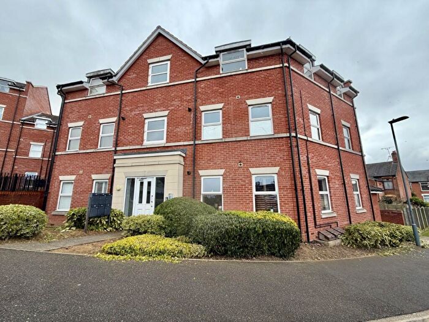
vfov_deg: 85.7
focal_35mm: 14
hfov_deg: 102.1
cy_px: 161
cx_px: 214
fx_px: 174
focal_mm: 2.22
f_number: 2.2
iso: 50
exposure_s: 1/296
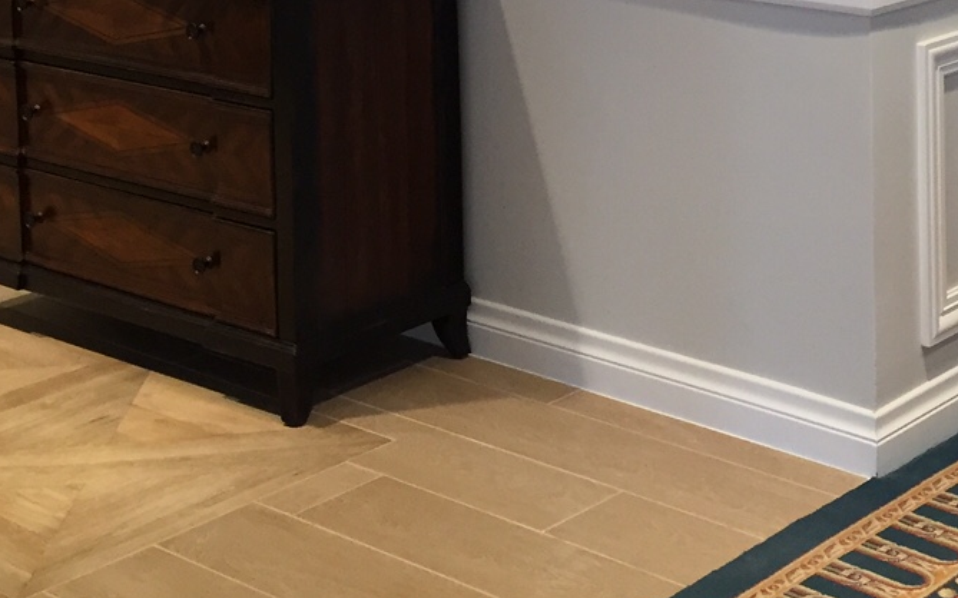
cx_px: 876
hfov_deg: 26.5
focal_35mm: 75
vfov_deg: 16.2
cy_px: -249
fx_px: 1958
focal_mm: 4.15
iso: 50
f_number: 2.2
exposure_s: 1/30
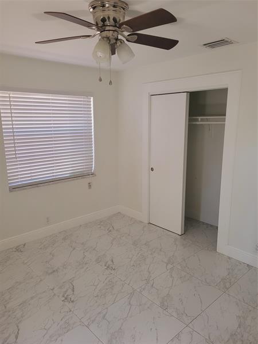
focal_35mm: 26
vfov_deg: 67.3
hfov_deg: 53.1
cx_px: 129
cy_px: 172
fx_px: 258
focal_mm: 5.4
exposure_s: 1/120
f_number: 1.8
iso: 250
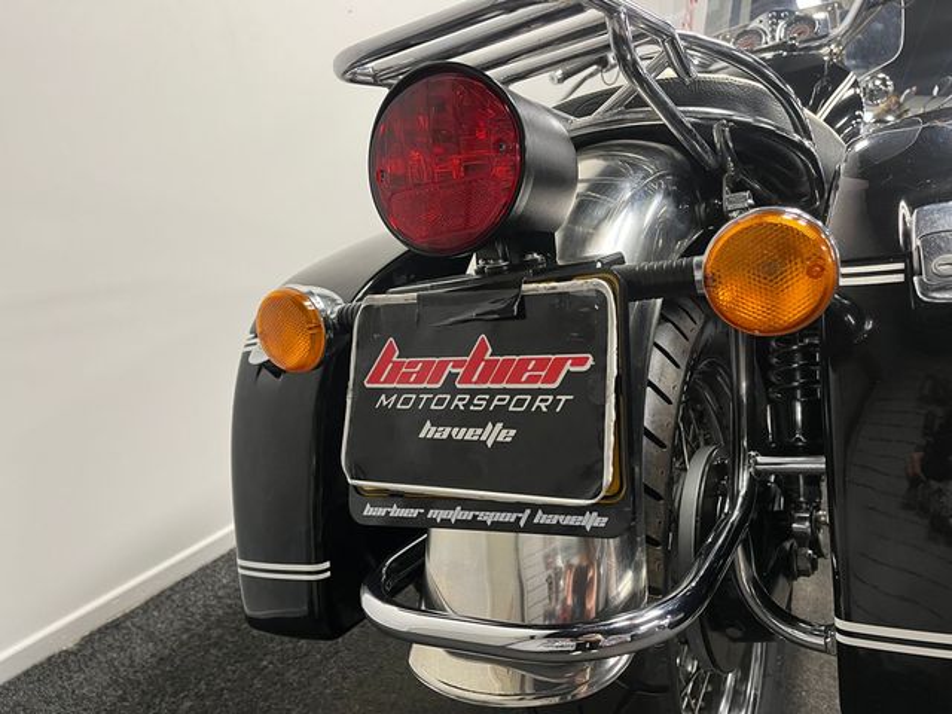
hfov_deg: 67.3
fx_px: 715
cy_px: 357
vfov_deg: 53.1
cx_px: 476
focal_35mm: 26
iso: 160
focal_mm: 5.1
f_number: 1.6
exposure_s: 1/50
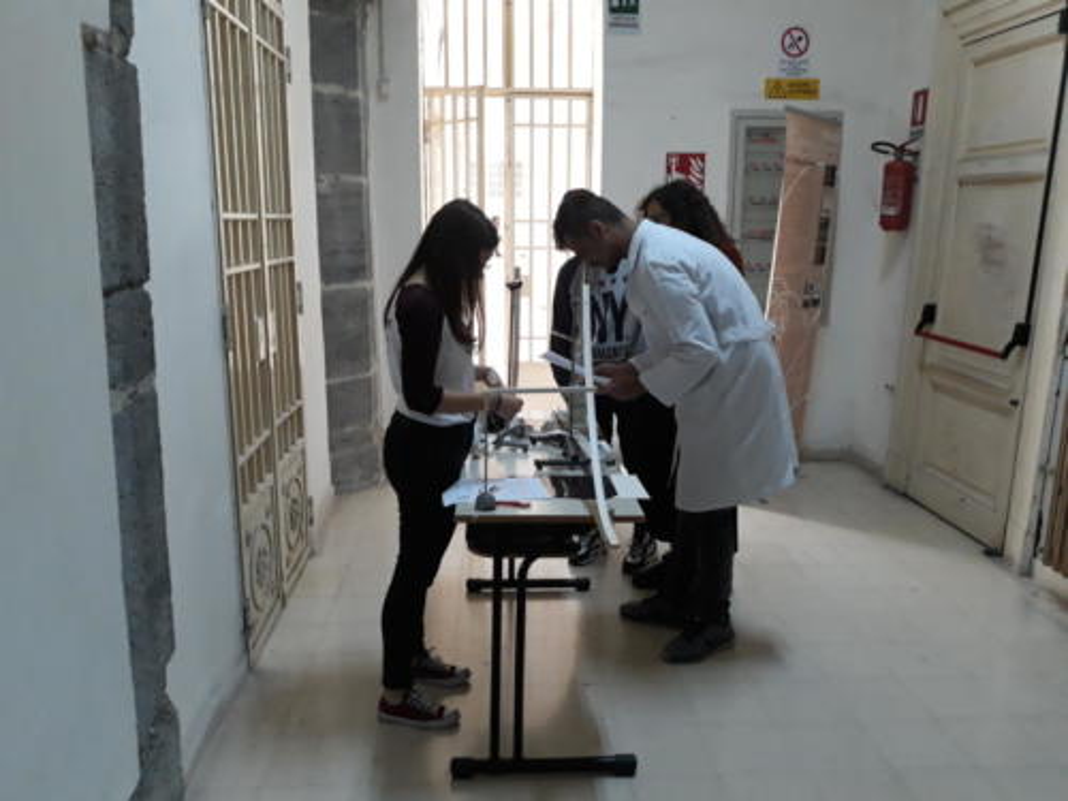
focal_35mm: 27
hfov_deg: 65.3
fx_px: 833
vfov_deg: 51.4
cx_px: 534
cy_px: 400
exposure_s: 1/33
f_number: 1.7
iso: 200
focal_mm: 3.71
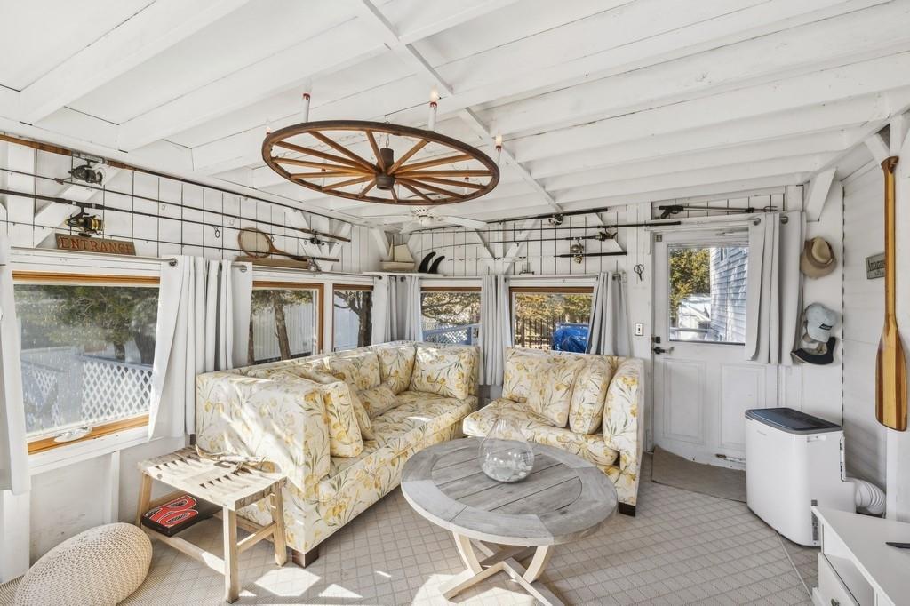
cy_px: 303
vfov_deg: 81.2
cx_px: 455
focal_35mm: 14
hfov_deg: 104.3
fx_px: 354
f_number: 8
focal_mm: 14
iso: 100
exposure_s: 1/125
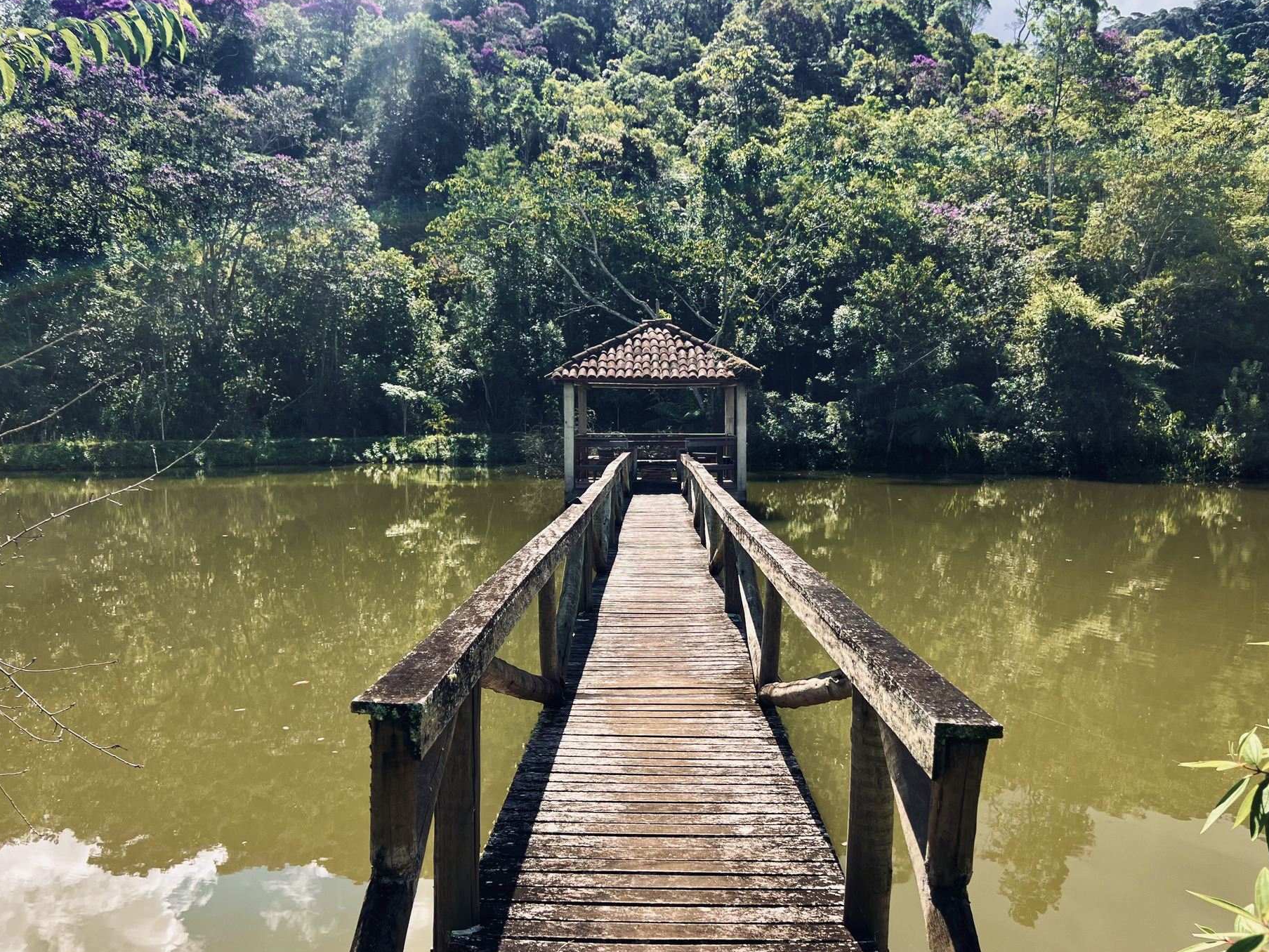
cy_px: 523
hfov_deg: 61.6
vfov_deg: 48.2
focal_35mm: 29
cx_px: 672
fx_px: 1063
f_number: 1.5
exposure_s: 1/1934
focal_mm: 5.7
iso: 50
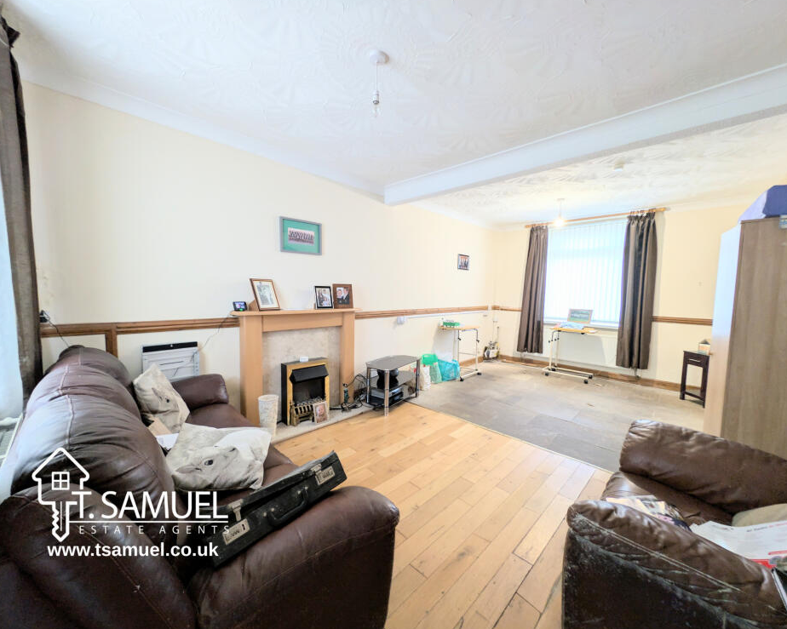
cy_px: 315
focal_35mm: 13
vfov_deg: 92.2
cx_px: 390
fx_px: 303
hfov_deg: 104.8
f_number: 1.95
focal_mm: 2.23
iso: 88
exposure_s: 1/18
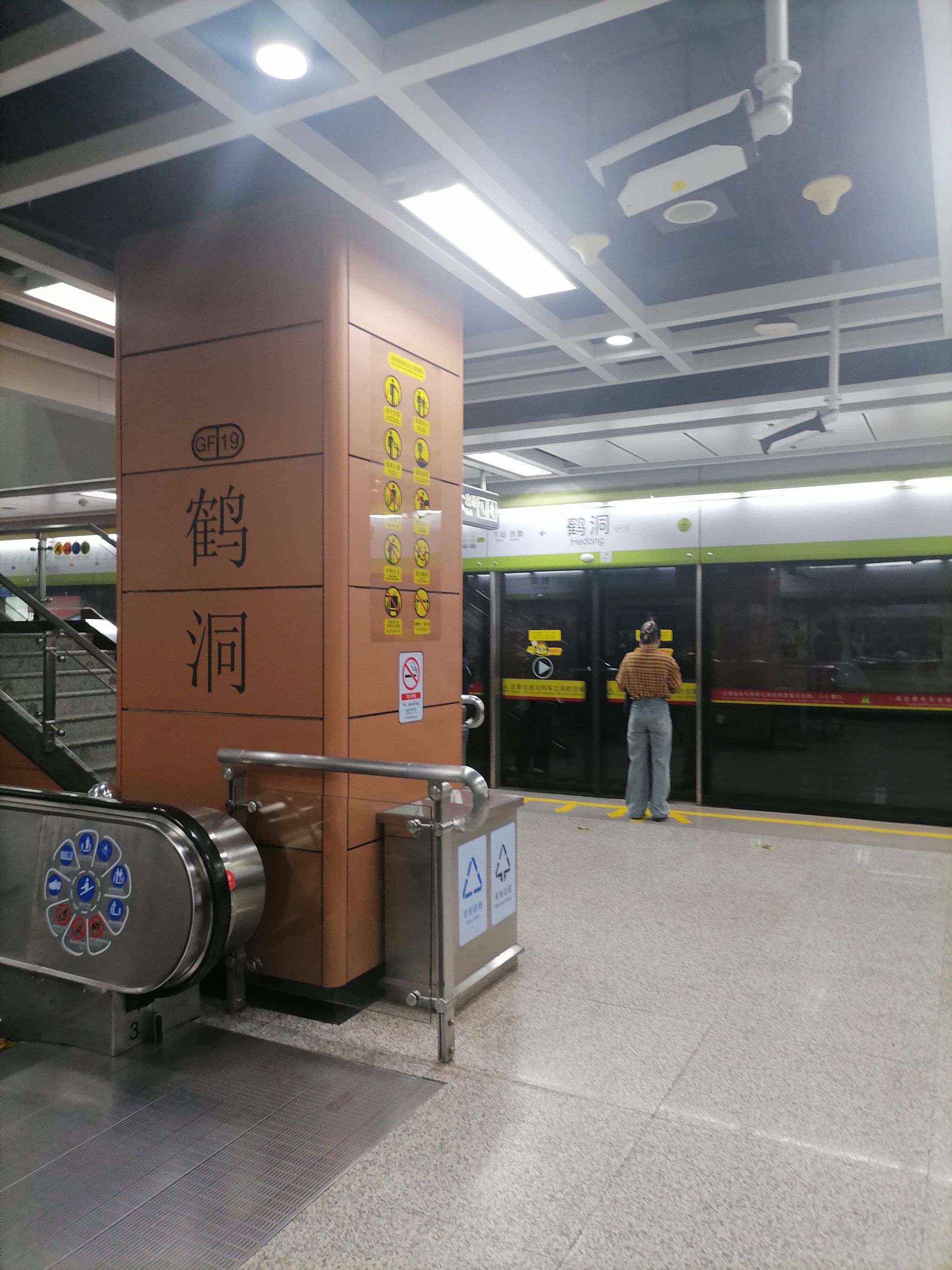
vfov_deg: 65.3
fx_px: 990
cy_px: 635
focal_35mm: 27
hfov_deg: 51.4
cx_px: 476
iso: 160
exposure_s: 1/33.3
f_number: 1.8
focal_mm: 5.4
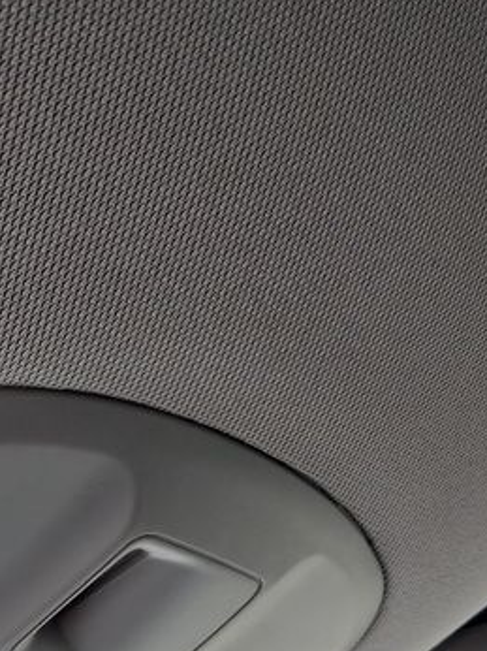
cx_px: -152
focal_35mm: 80
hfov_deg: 17.3
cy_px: 491
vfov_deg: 24.2
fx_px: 1503
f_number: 1.8
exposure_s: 1/50
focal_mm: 4
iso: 64
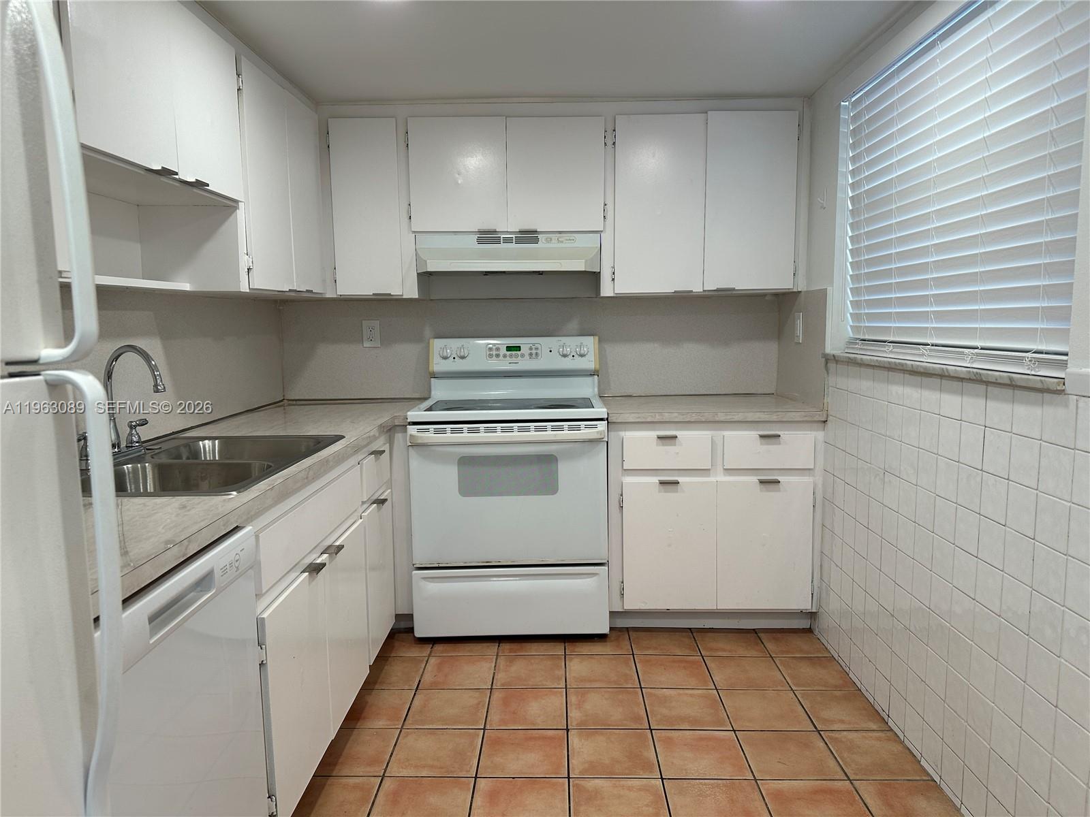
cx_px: 545
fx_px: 756
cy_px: 408
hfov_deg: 71.6
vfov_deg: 56.8
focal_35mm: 24
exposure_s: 1/120
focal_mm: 6.86
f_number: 1.78
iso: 80
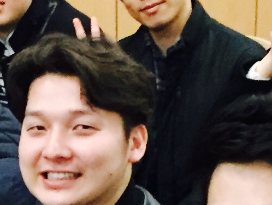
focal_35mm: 190
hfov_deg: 10.3
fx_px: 1494
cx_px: -5
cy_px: 360
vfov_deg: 7.6
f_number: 2.2
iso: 400
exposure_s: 1/15
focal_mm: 4.15
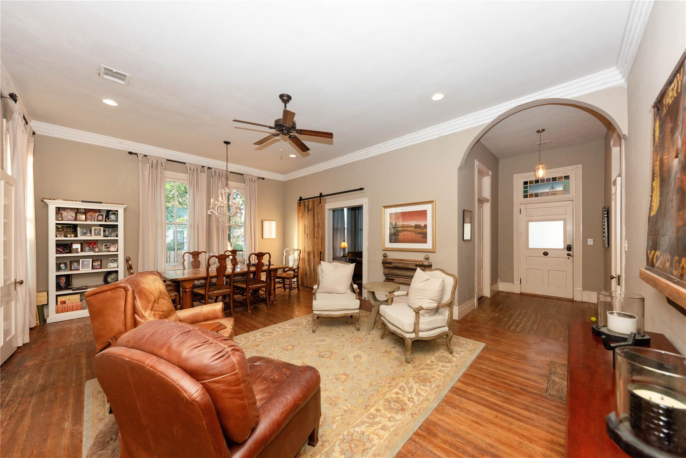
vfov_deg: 90.0
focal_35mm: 12
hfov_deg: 112.6
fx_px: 229
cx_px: 343
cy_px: 229
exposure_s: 1/200
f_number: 4
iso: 320
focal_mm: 12
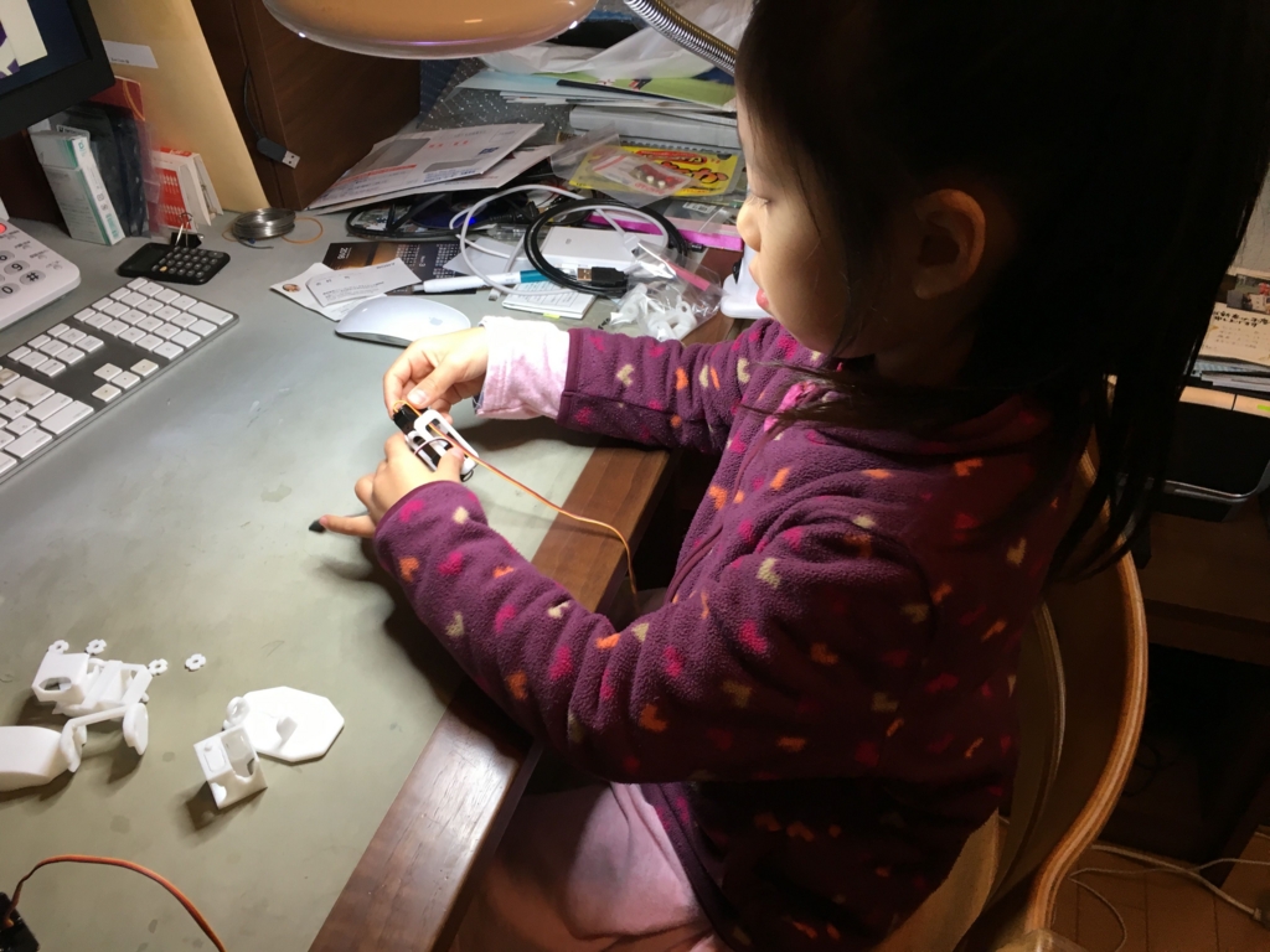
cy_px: 476
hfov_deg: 61.7
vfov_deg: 48.2
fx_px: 1064
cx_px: 635
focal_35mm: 29
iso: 64
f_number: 2.2
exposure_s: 1/30
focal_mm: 4.15
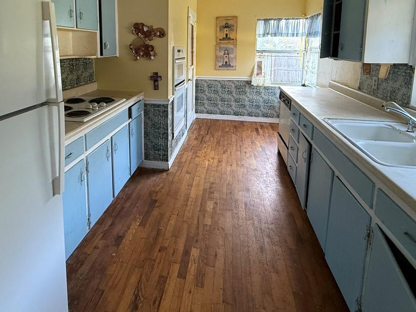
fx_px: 264
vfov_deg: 58.0
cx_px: 172
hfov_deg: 75.7
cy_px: 78
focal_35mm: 22
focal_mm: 2.22
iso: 400
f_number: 2.2
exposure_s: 1/60
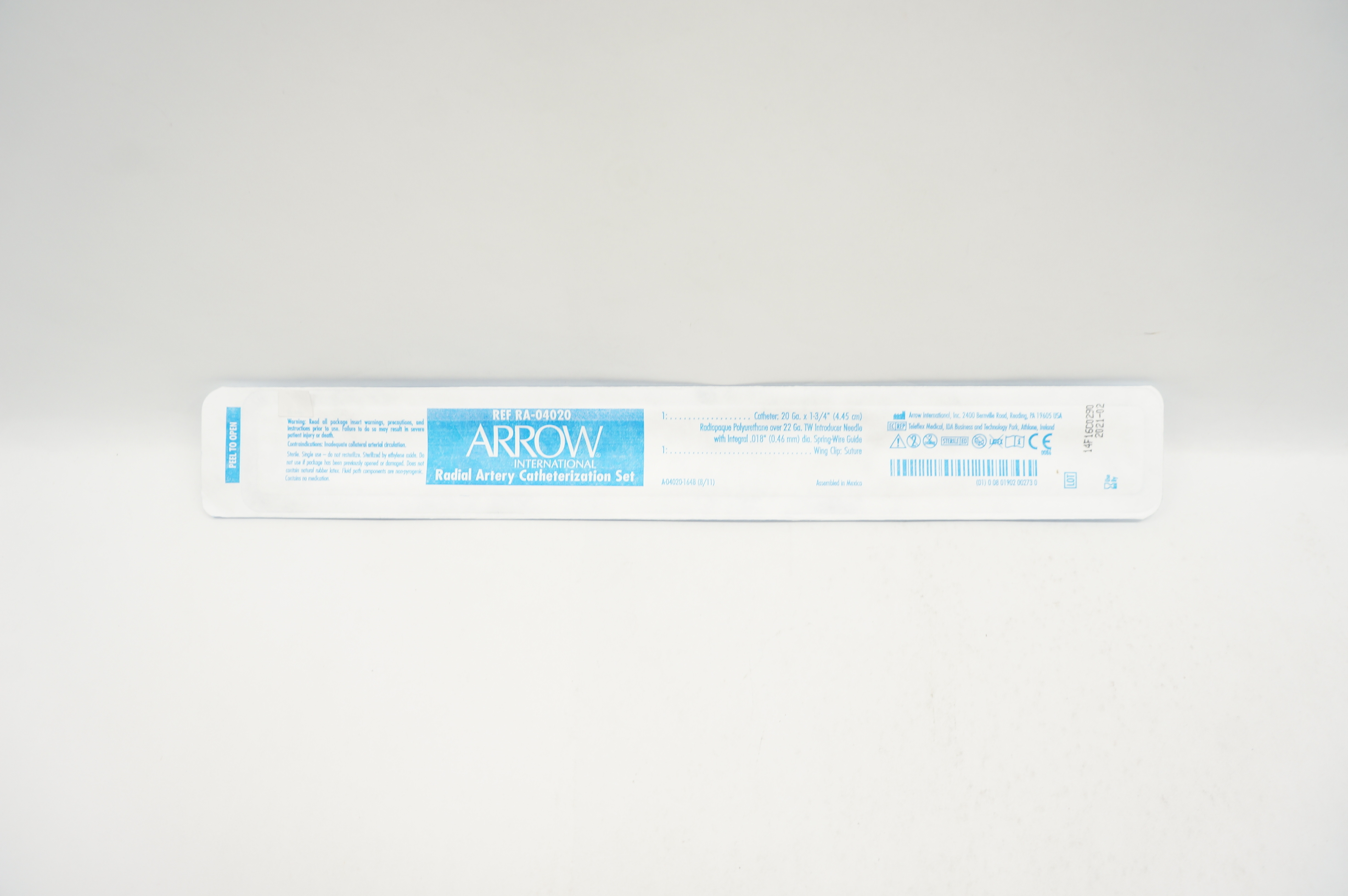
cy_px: 448
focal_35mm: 27
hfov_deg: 67.4
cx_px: 674
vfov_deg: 47.8
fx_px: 1010
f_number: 6.3
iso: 200
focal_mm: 18
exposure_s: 1/30
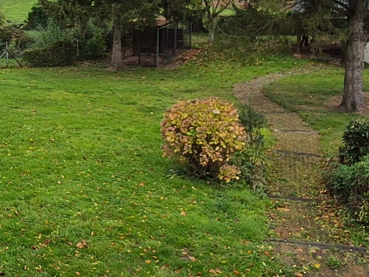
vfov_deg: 29.1
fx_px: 523
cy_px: 56
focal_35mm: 49
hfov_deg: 37.3
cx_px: 67
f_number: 2.2
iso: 50
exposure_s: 1/1048
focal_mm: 2.2
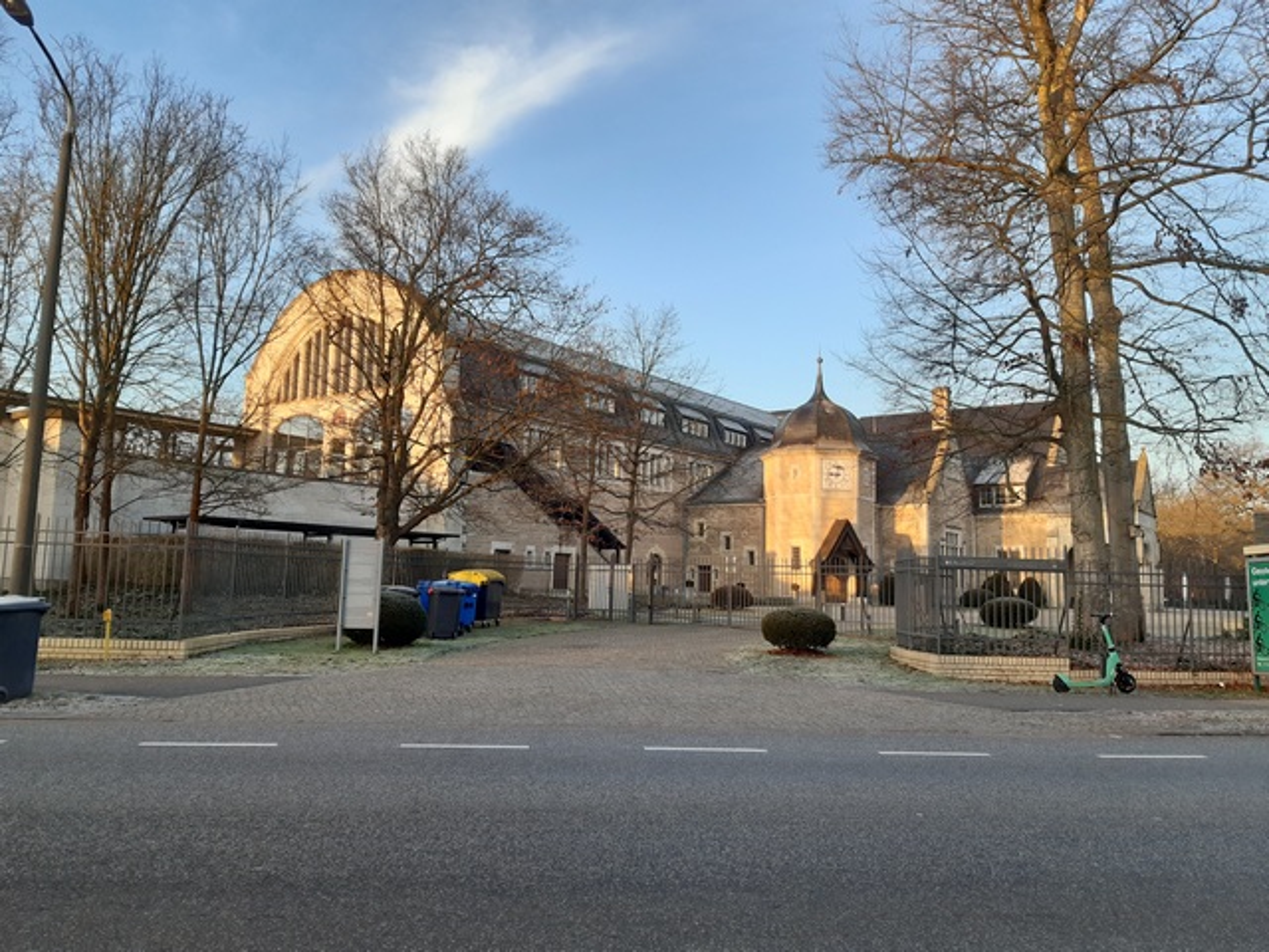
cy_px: 476
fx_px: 953
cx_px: 634
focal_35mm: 26
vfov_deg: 53.1
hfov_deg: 67.3
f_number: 1.7
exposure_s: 1/323
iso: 40
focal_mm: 3.92
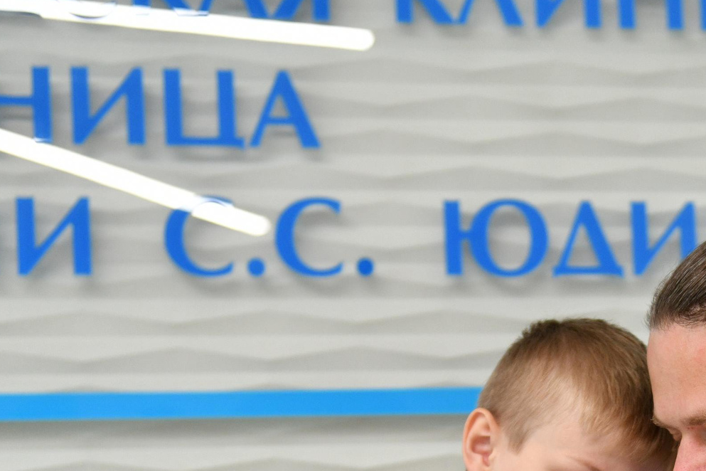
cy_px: 577
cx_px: 633
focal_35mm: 98
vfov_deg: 13.5
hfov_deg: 20.4
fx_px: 1922
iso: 1250
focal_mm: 38
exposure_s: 1/200
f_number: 2.8
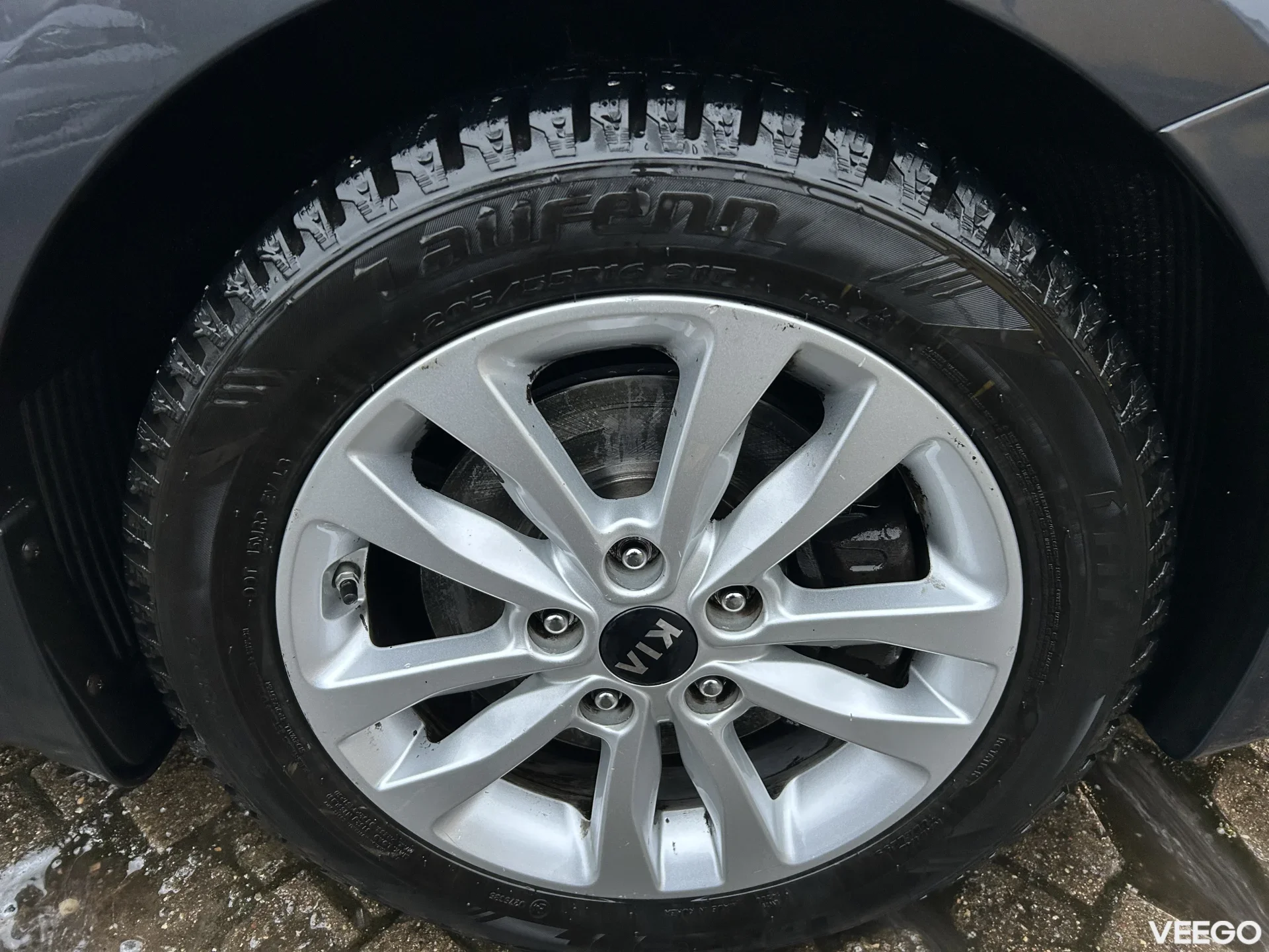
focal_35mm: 26
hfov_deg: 67.3
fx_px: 953
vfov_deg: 53.1
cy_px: 476
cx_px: 634
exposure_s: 1/60
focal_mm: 5.7
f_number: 1.5
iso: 160
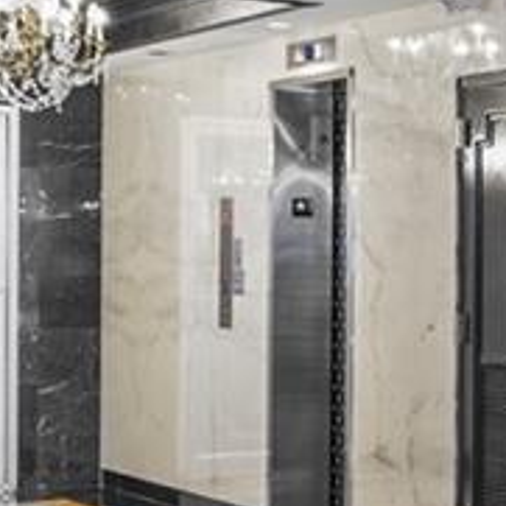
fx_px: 1736
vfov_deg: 16.6
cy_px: 294
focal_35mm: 105
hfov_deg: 12.3
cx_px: 1286
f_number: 8
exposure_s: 1/4
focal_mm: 14
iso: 640
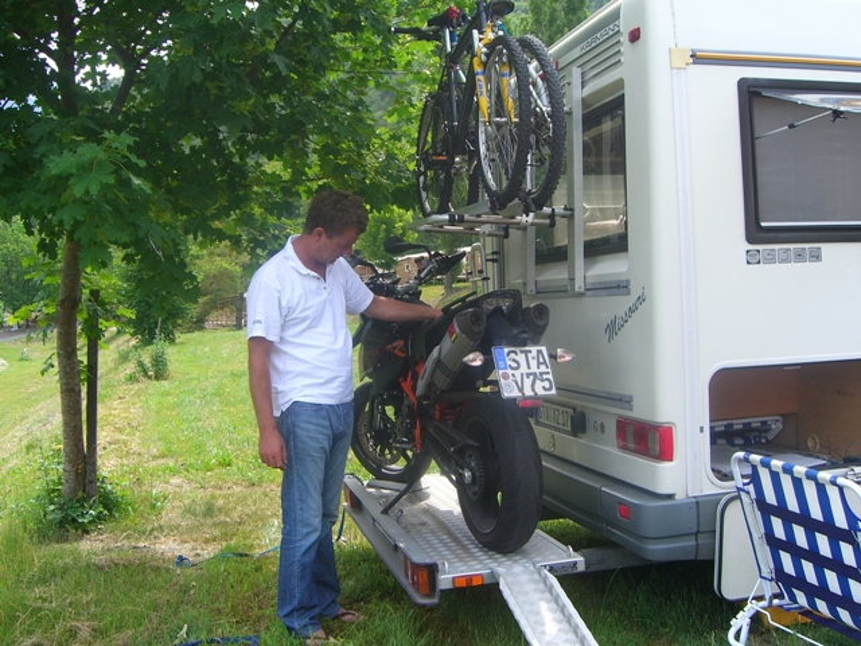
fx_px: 945
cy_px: 323
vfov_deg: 37.7
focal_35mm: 38
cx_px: 430
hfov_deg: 49.0
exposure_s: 1/50
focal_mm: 7.9
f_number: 8
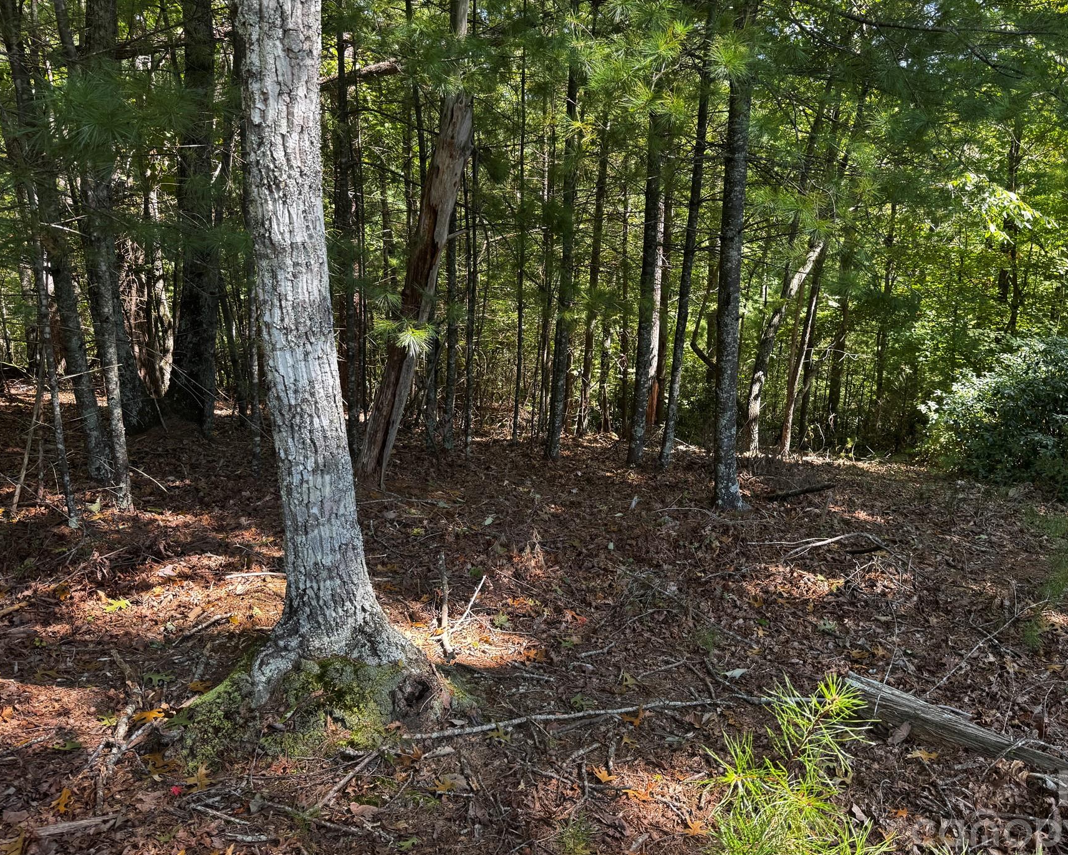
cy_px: 408
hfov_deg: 61.8
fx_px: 885
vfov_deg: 51.5
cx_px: 626
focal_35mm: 28
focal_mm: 6.76
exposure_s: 1/121
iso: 64
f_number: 1.78
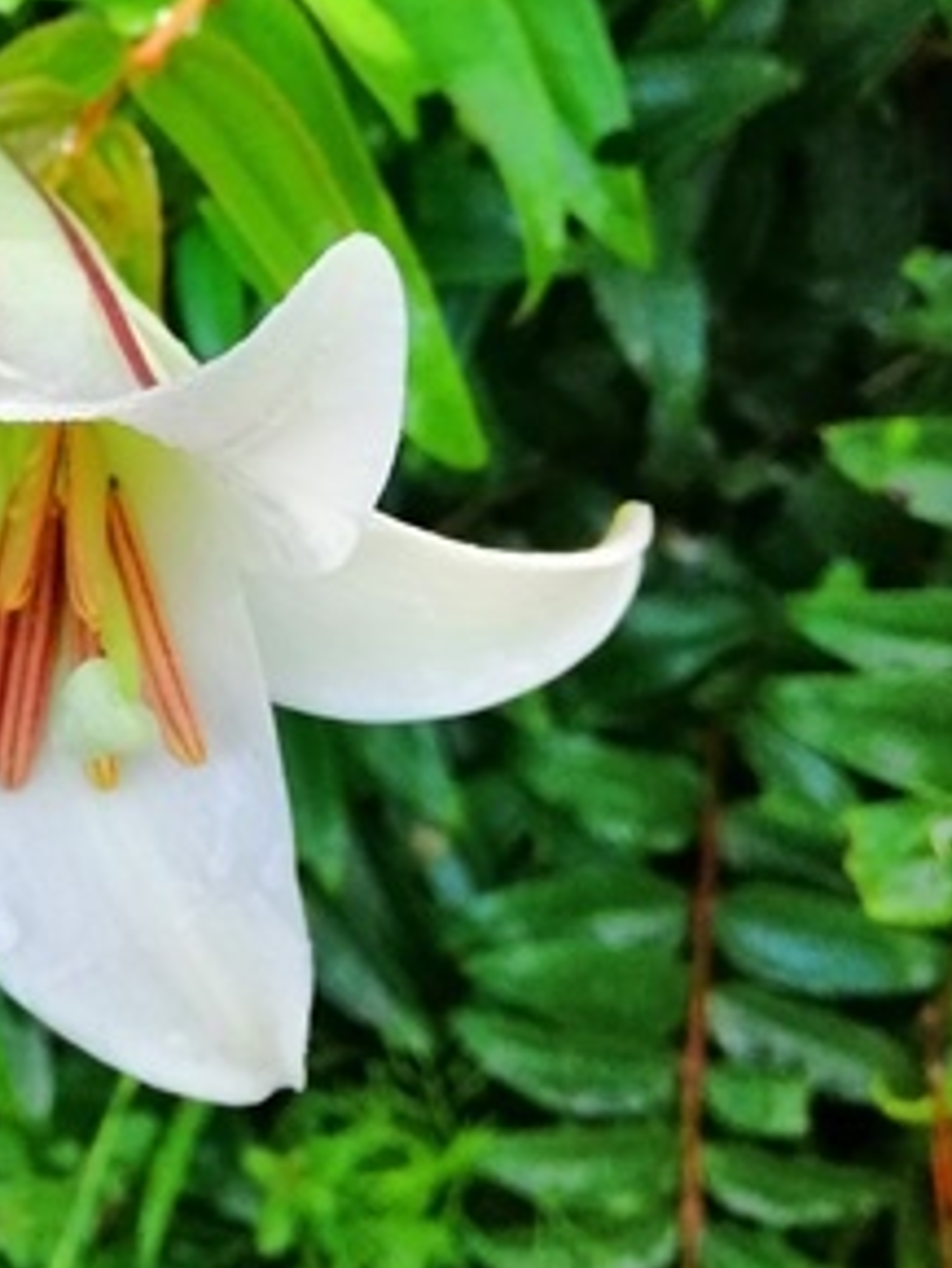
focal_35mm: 54
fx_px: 1979
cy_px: 373
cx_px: 18
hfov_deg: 25.8
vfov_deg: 35.0
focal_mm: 3.81
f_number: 2.2
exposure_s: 1/900
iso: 400
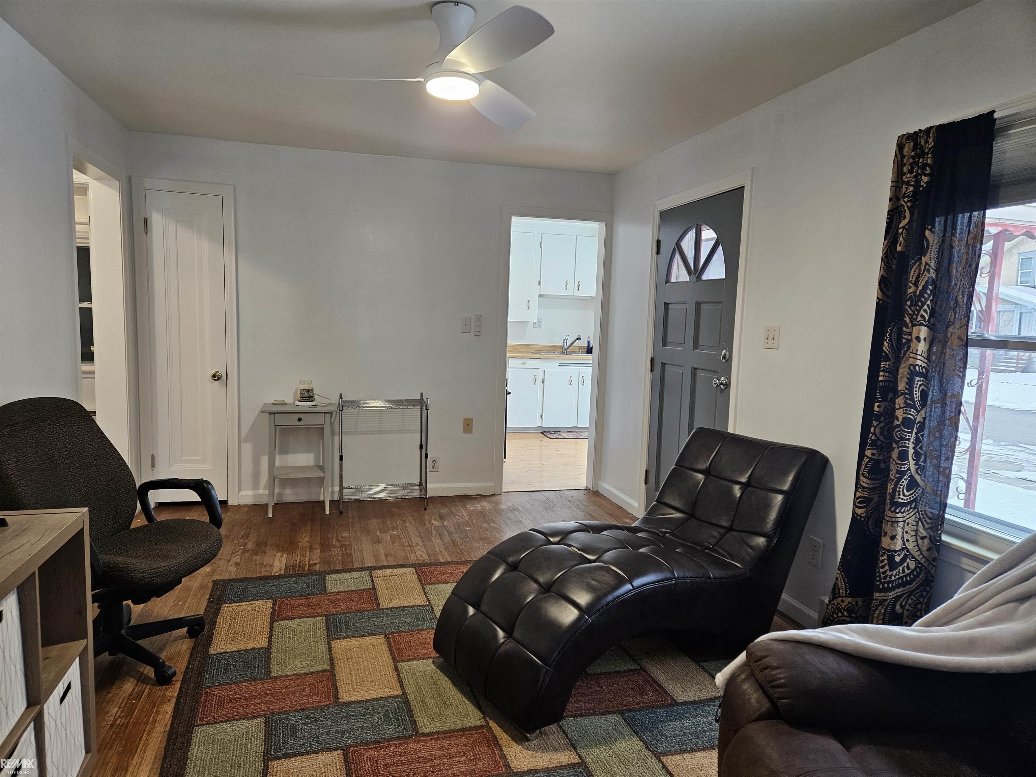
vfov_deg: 58.9
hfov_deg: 73.9
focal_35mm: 23
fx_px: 688
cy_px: 388
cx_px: 518
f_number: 1.8
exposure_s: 1/120
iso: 320
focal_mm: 5.4
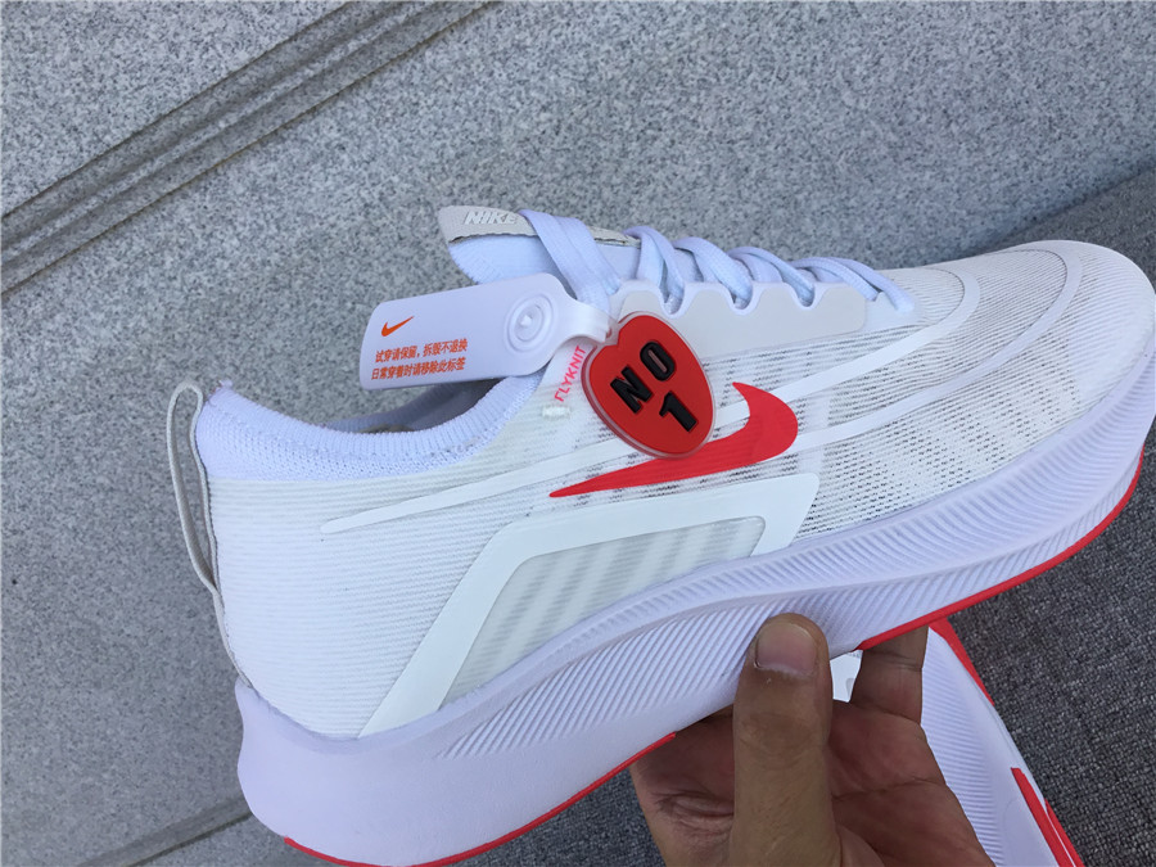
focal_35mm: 31
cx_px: 578
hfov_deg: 58.4
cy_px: 434
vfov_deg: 45.4
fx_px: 1035
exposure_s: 1/407
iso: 25
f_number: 2.4
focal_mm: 3.3
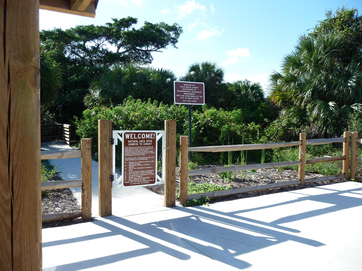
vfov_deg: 49.7
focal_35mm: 28
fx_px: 293
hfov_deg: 63.4
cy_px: 136
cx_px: 181
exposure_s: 1/500
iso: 100
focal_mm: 4.7
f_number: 3.3
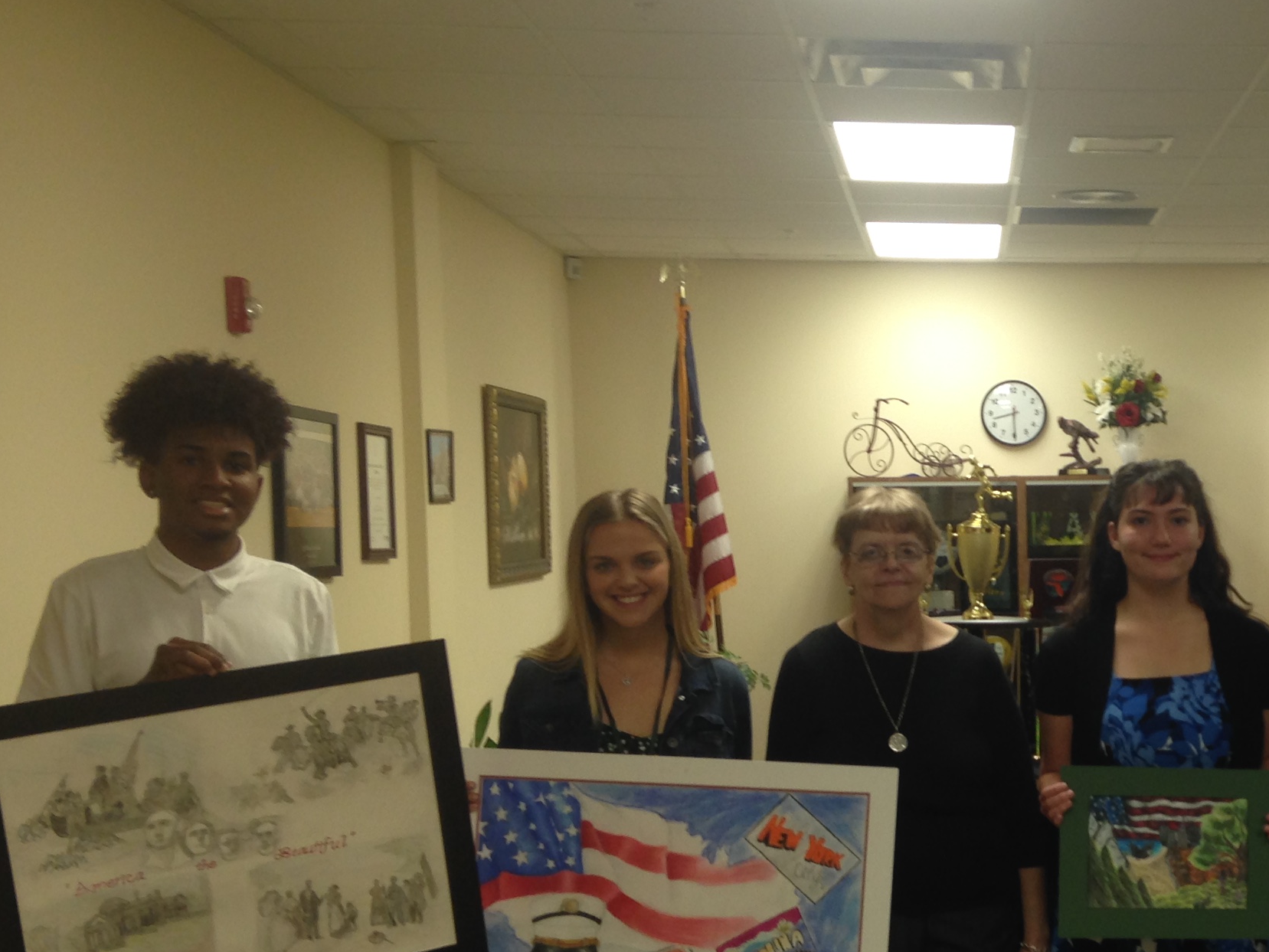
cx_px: 1223
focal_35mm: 65
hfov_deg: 28.3
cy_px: 659
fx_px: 2383
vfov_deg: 22.5
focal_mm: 4.12
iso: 50
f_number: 2.4
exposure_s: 1/20
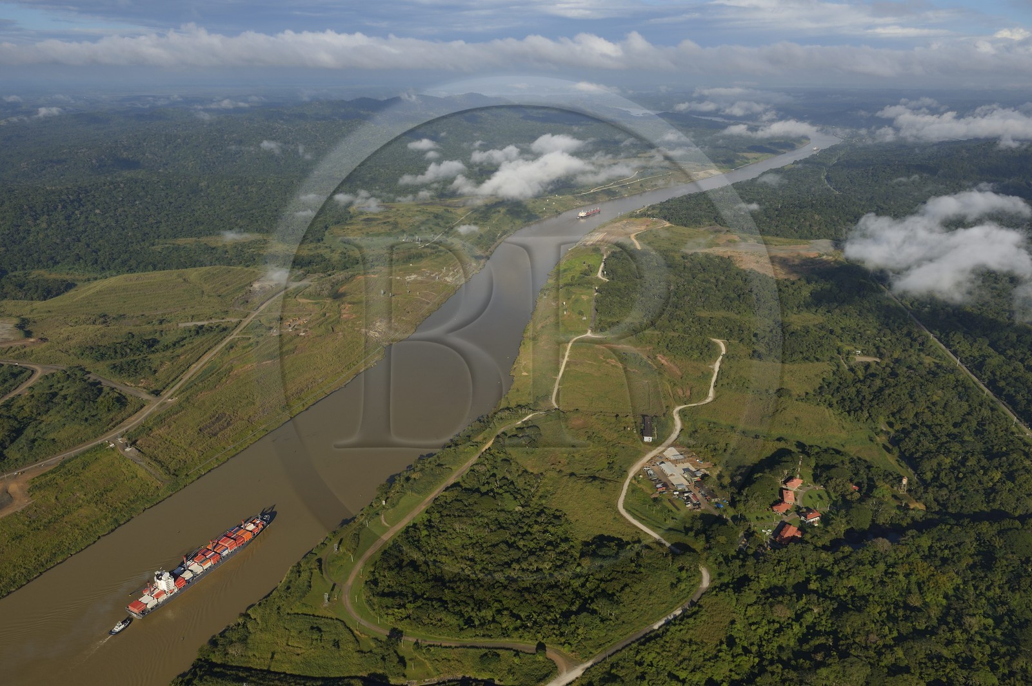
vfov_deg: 53.1
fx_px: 687
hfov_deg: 73.8
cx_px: 516
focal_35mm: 24
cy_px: 343
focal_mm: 24
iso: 200
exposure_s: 1/500
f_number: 9
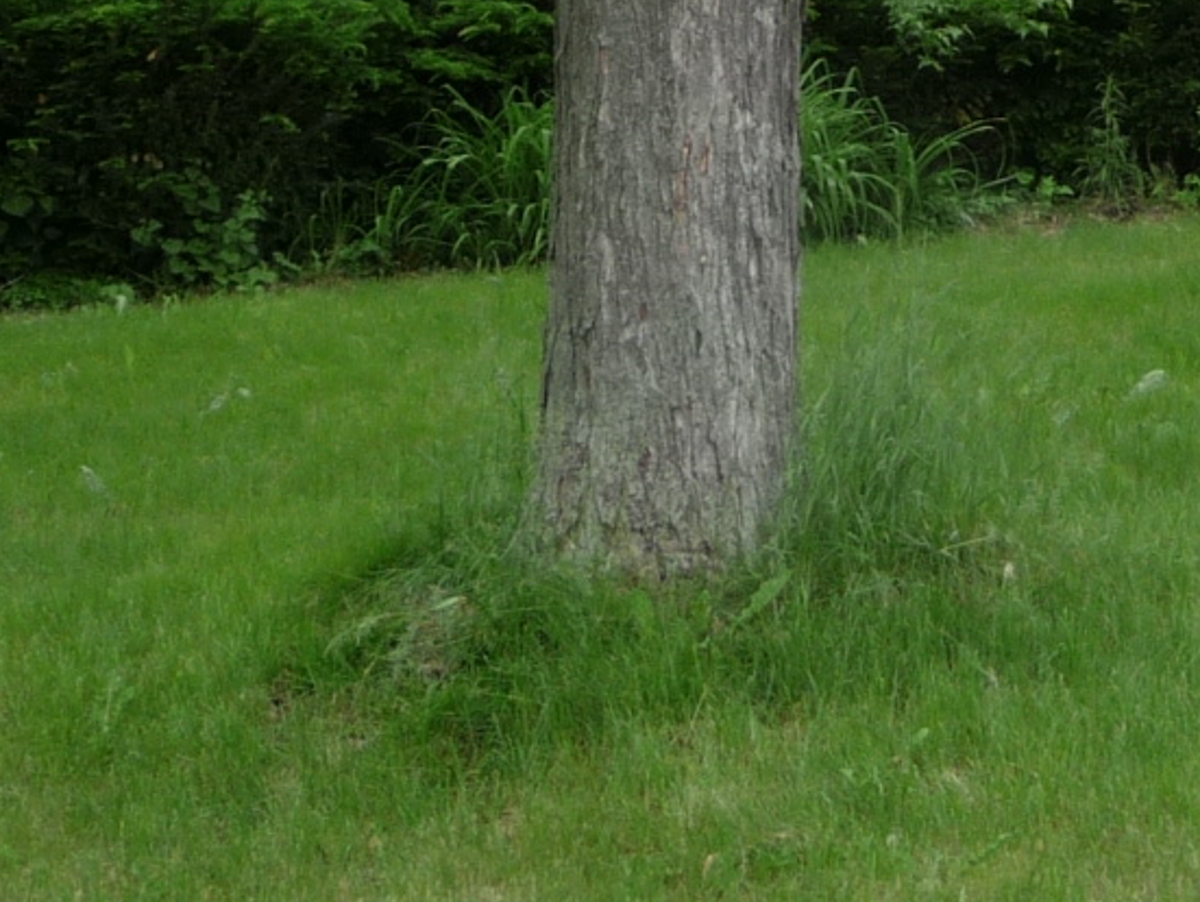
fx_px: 3608
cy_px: -377
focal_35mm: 104
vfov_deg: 13.6
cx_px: 995
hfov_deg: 18.7
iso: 100
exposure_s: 1/200
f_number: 3.3
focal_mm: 4.7
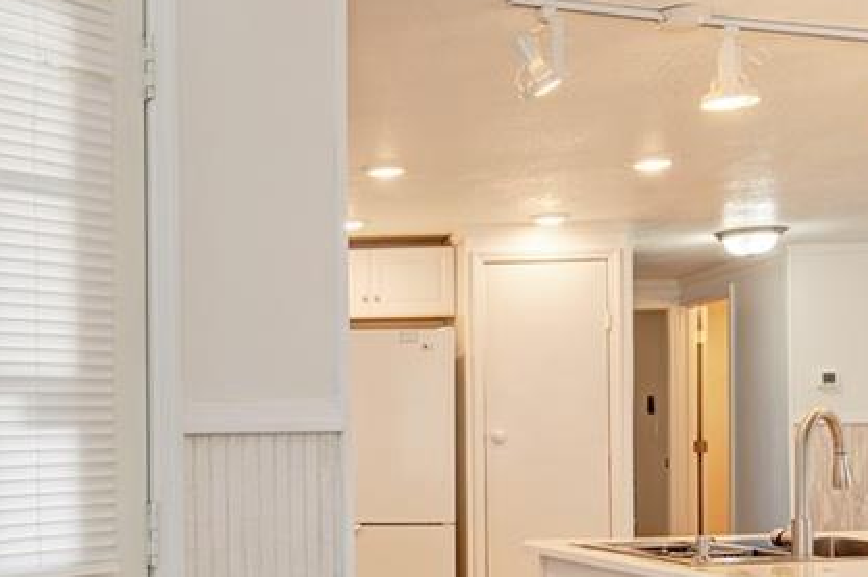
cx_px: 92
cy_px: 422
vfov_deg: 28.8
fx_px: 1108
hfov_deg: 39.8
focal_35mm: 46
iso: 200
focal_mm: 12
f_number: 9
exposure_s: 1/10
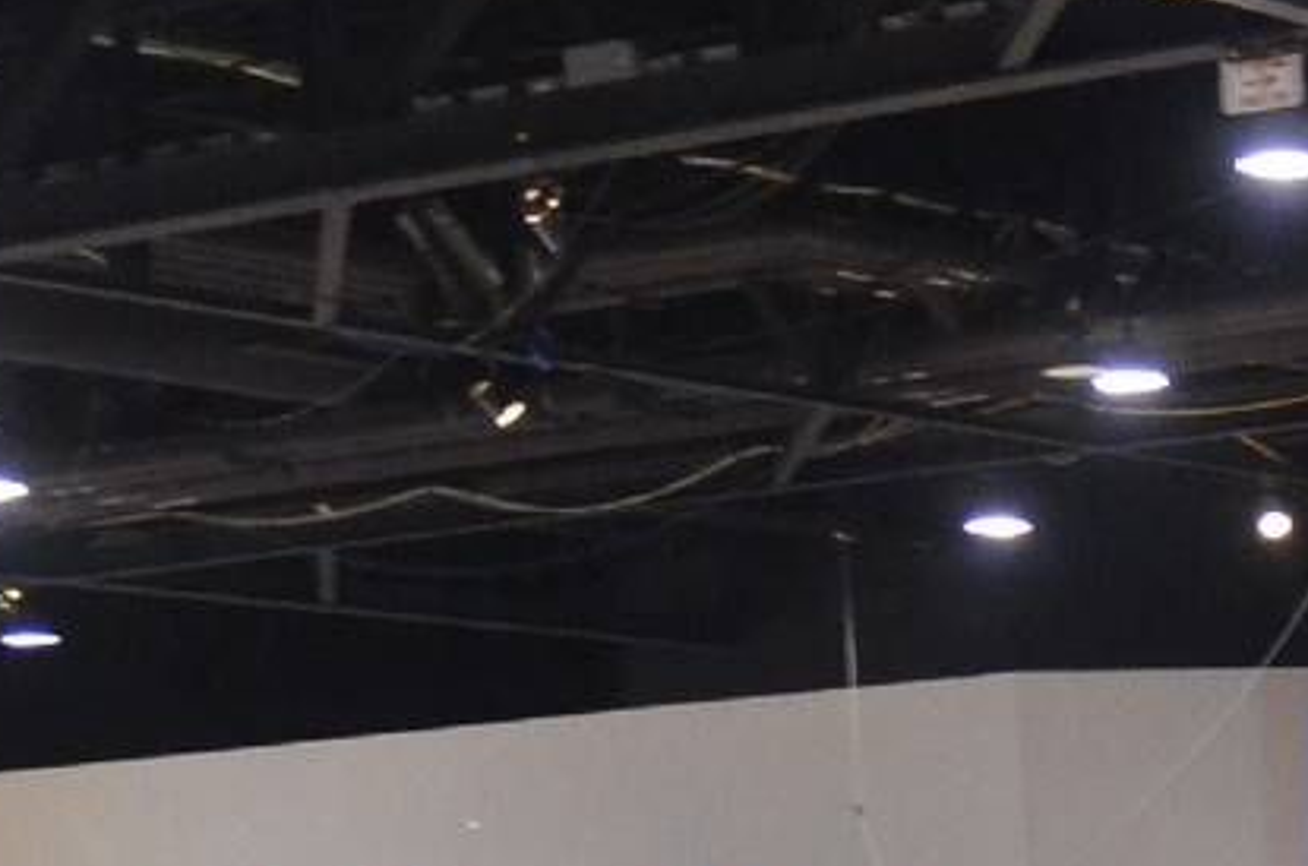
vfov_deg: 8.3
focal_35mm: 154
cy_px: 1865
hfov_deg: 12.7
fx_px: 5583
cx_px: 1981
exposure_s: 1/30
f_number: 2.8
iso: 1600
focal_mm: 17
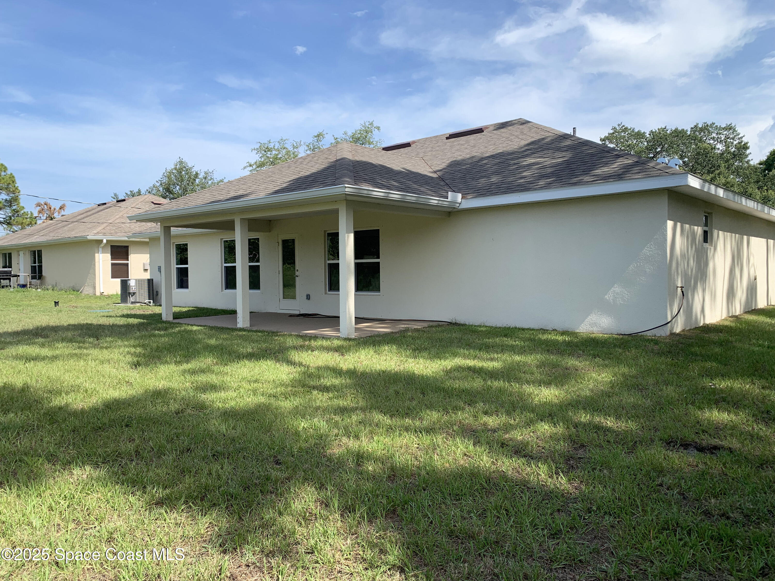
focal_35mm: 26
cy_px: 290
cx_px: 388
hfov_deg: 67.3
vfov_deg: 53.1
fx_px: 582
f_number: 1.8
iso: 25
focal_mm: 4.25
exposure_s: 1/1779
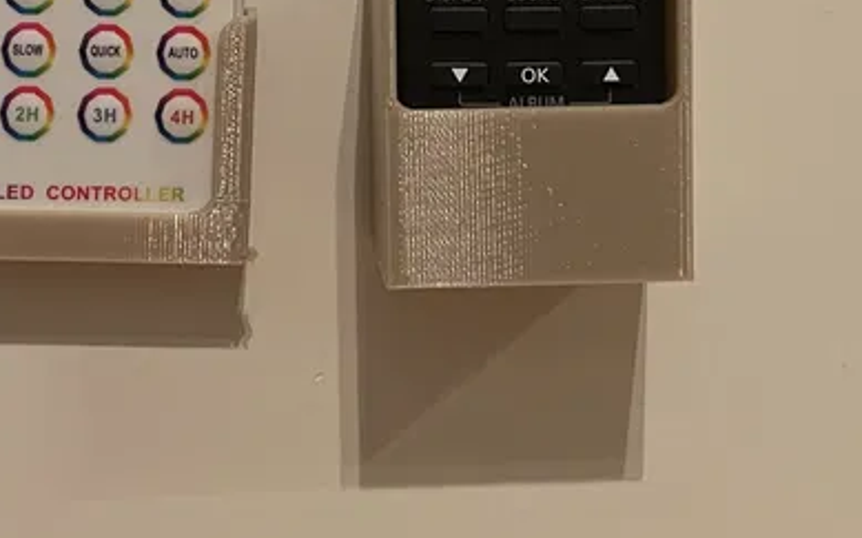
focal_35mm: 59
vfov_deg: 20.8
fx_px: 1386
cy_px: -65
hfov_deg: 34.4
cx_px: 338
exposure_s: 1/33
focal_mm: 4.2
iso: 400
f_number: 1.6
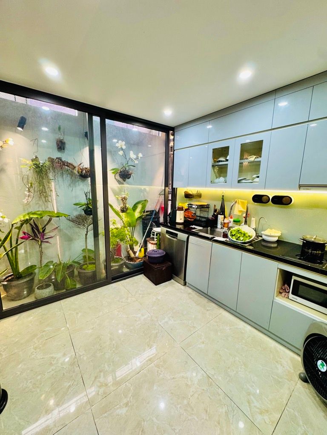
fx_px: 176
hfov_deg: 85.7
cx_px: 164
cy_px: 218
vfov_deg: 102.1
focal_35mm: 14
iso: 160
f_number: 2.2
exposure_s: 1/50
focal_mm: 2.22
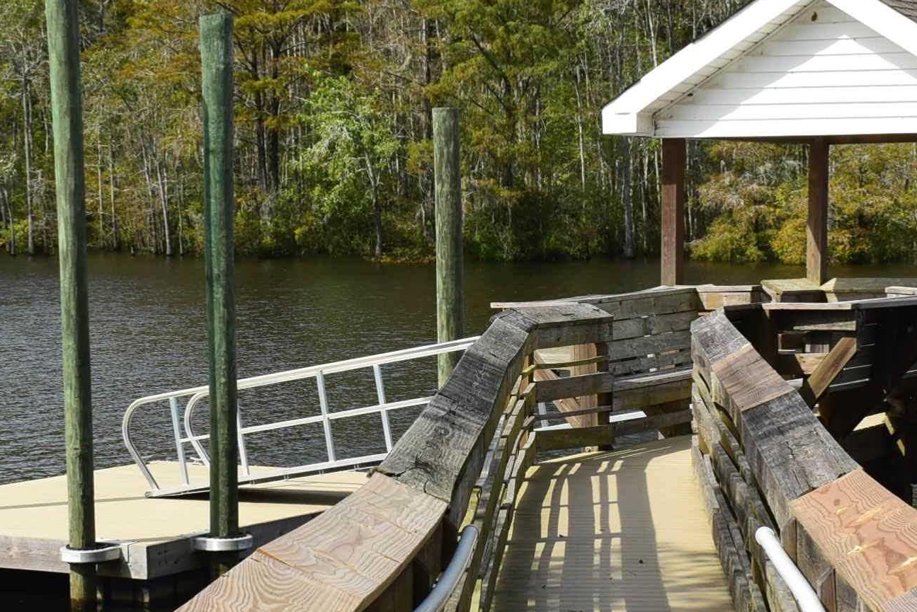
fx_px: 2650
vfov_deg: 13.2
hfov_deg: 19.6
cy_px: 363
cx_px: 501
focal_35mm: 104
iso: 400
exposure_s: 1/320
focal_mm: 30
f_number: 10
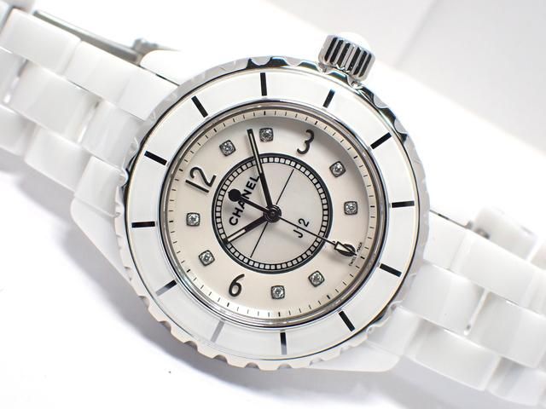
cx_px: 273
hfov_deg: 19.6
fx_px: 1577
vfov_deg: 14.8
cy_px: 204
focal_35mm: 100
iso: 250
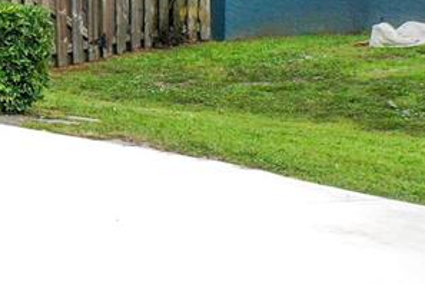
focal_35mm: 193
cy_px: -41
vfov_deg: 7.1
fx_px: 2278
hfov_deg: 8.9
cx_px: -804
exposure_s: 1/200
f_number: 5
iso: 100
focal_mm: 10.26
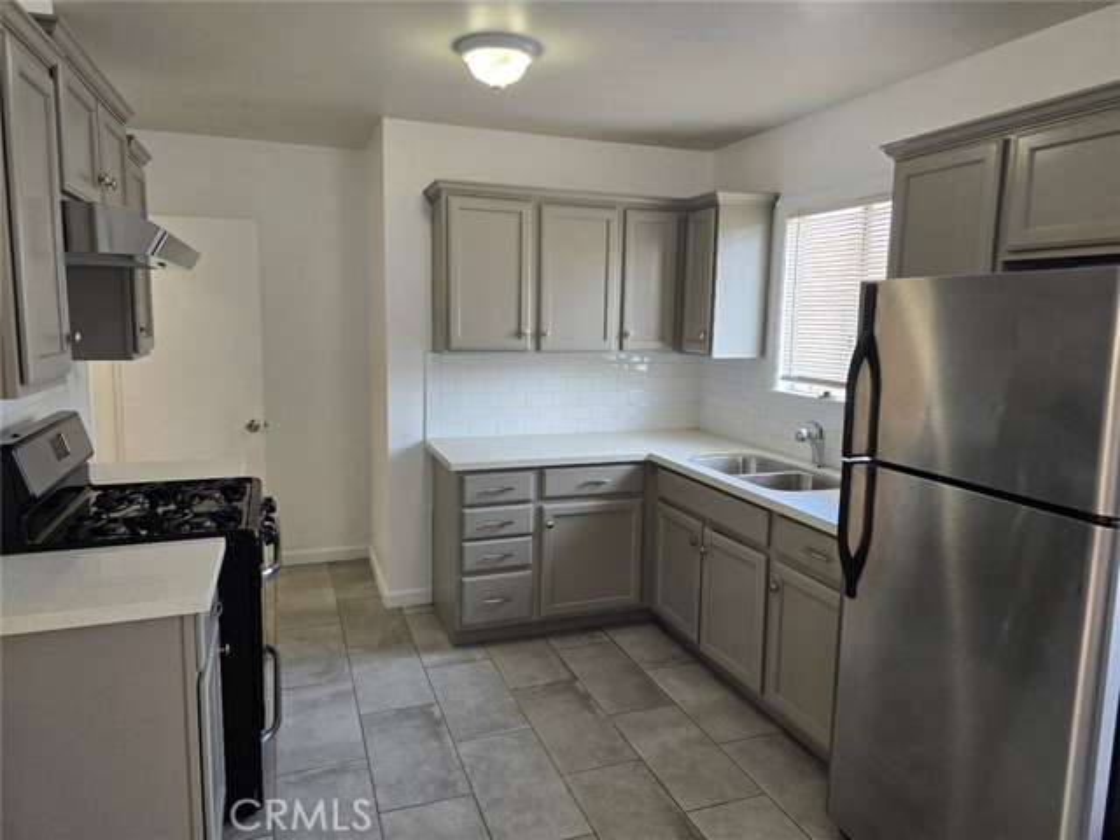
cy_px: 420
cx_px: 560
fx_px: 744
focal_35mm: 23
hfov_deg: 73.9
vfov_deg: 58.9
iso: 100
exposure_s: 1/120
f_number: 1.7
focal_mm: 6.3
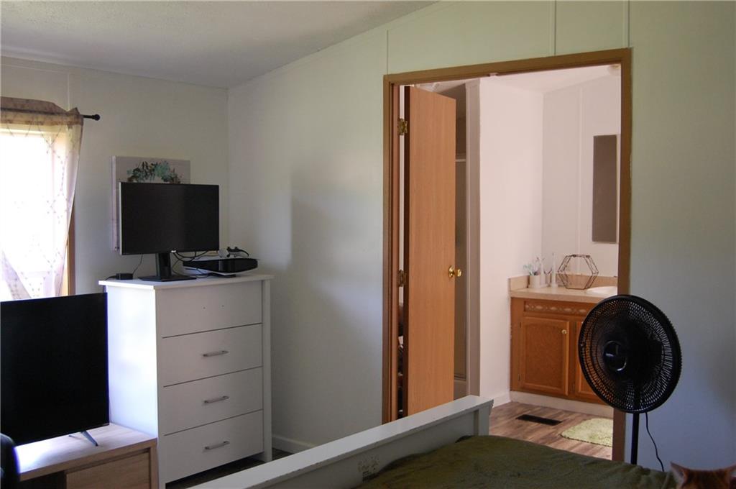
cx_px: 368
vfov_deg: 34.1
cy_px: 244
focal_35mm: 39
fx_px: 796
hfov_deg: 49.6
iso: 800
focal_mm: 26
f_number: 4
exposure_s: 1/80
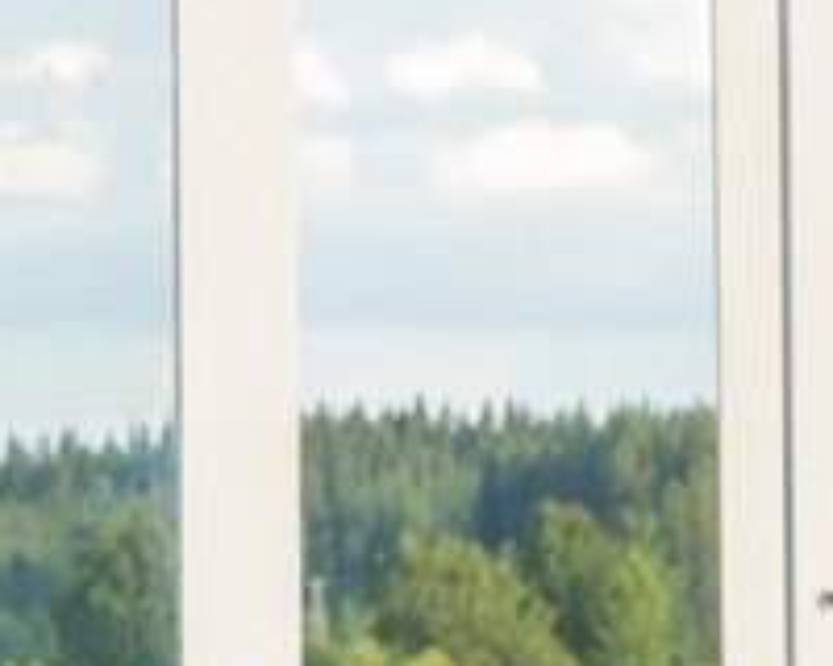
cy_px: 805
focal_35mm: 619
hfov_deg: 3.1
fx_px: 15254
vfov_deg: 2.5
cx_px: 1583
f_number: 10
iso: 200
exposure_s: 1/50
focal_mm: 55
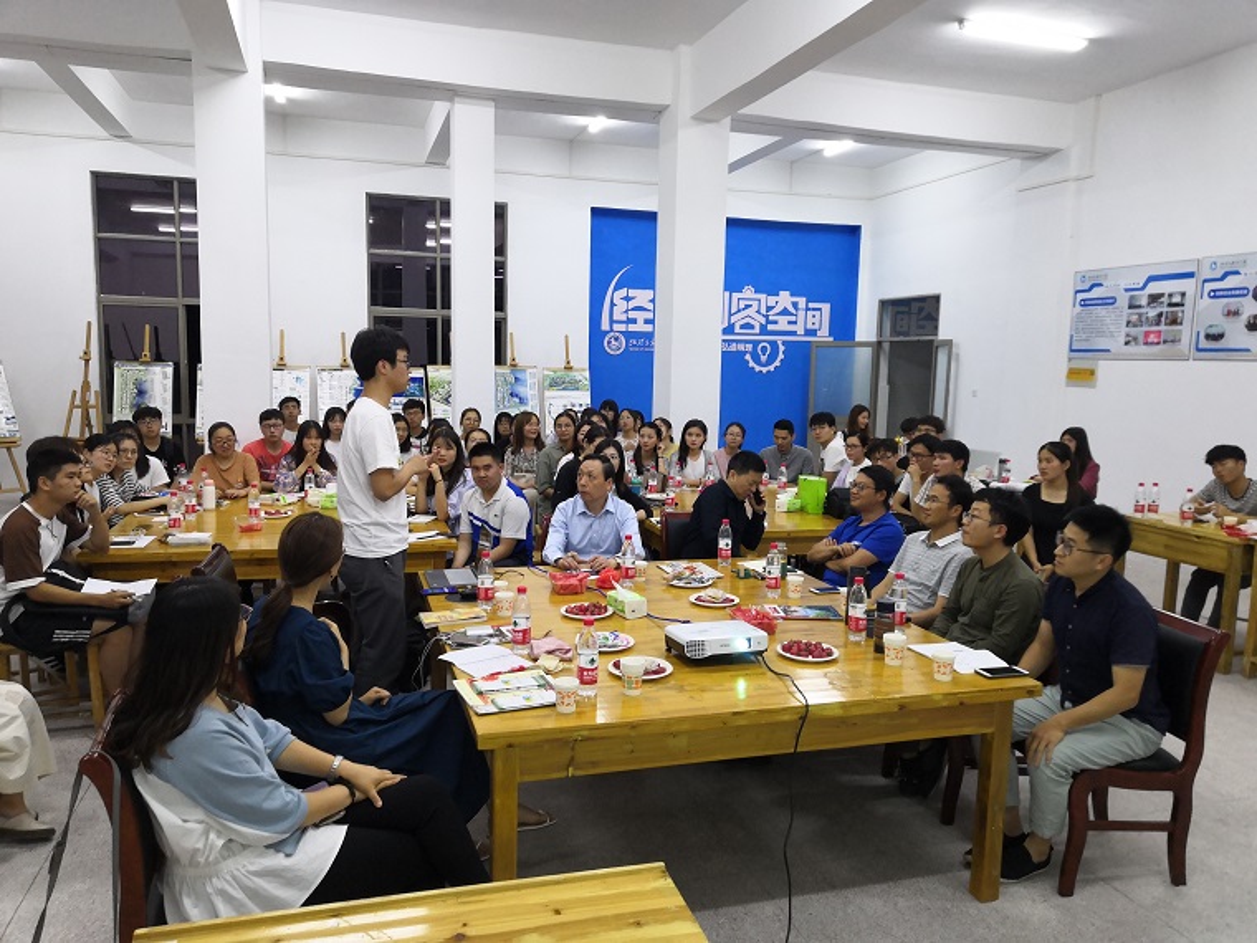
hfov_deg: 65.3
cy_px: 472
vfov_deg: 51.4
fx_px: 980
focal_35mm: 27
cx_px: 628
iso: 250
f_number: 2.2
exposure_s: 1/33.3
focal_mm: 3.81
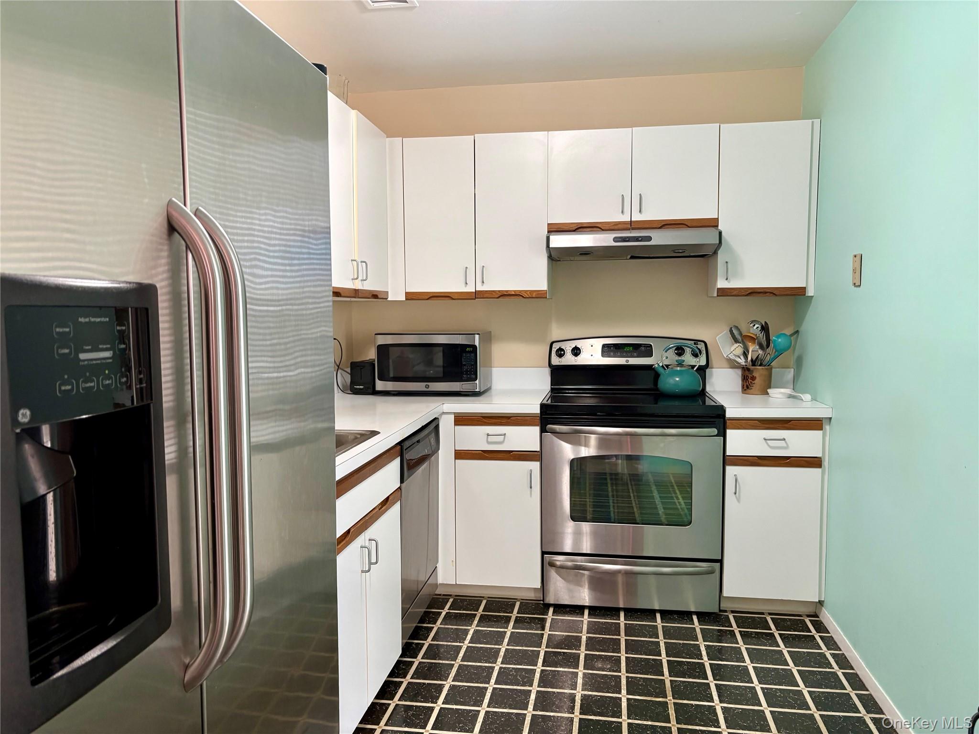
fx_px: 735
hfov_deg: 67.3
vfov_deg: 53.1
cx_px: 490
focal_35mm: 26
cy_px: 367
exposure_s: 1/60
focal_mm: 5.96
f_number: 1.6
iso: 125
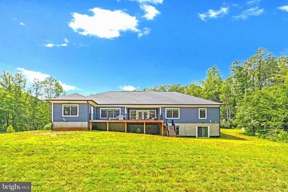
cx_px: 144
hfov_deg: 82.3
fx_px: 165
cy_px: 96
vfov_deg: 60.4
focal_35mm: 21
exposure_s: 1/200
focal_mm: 20.6
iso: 100
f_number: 8
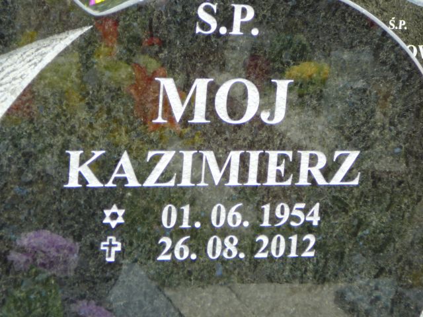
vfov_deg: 11.6
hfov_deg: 15.4
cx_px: 212
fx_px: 1564
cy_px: 158
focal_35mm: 128
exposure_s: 1/60
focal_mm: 19
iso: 80
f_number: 3.9
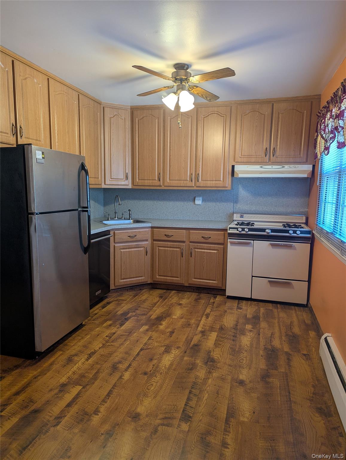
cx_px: 173
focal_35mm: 24
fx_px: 319
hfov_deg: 56.9
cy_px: 230
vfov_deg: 71.5
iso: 62
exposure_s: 1/30
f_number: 1.85
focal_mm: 6.81
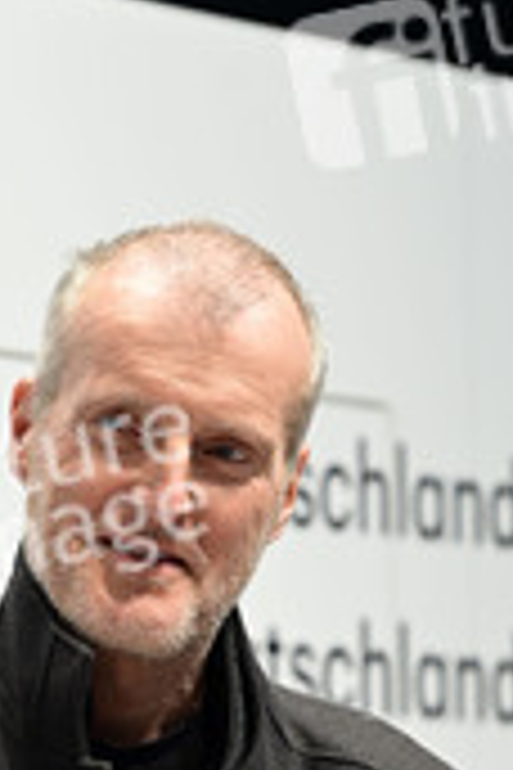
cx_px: 108
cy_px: 738
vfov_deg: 6.3
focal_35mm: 327
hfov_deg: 4.2
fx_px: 6989
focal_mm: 140
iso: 1250
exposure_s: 1/250
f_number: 4
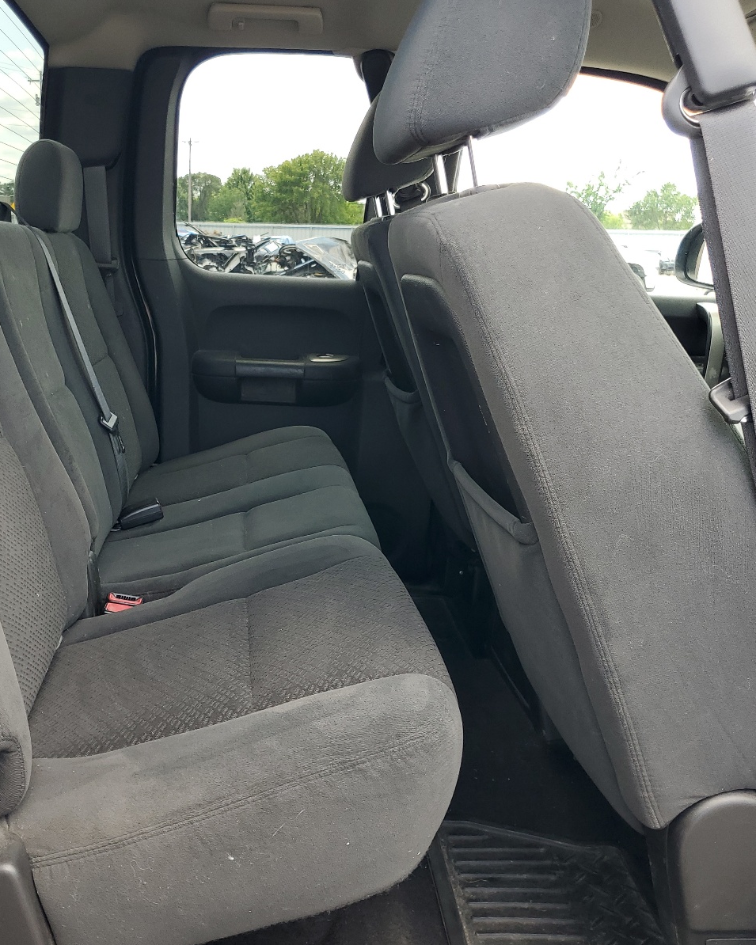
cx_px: 287
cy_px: 472
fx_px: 951
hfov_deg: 43.0
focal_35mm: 34
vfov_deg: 52.8
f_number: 1.5
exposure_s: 1/172
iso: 50
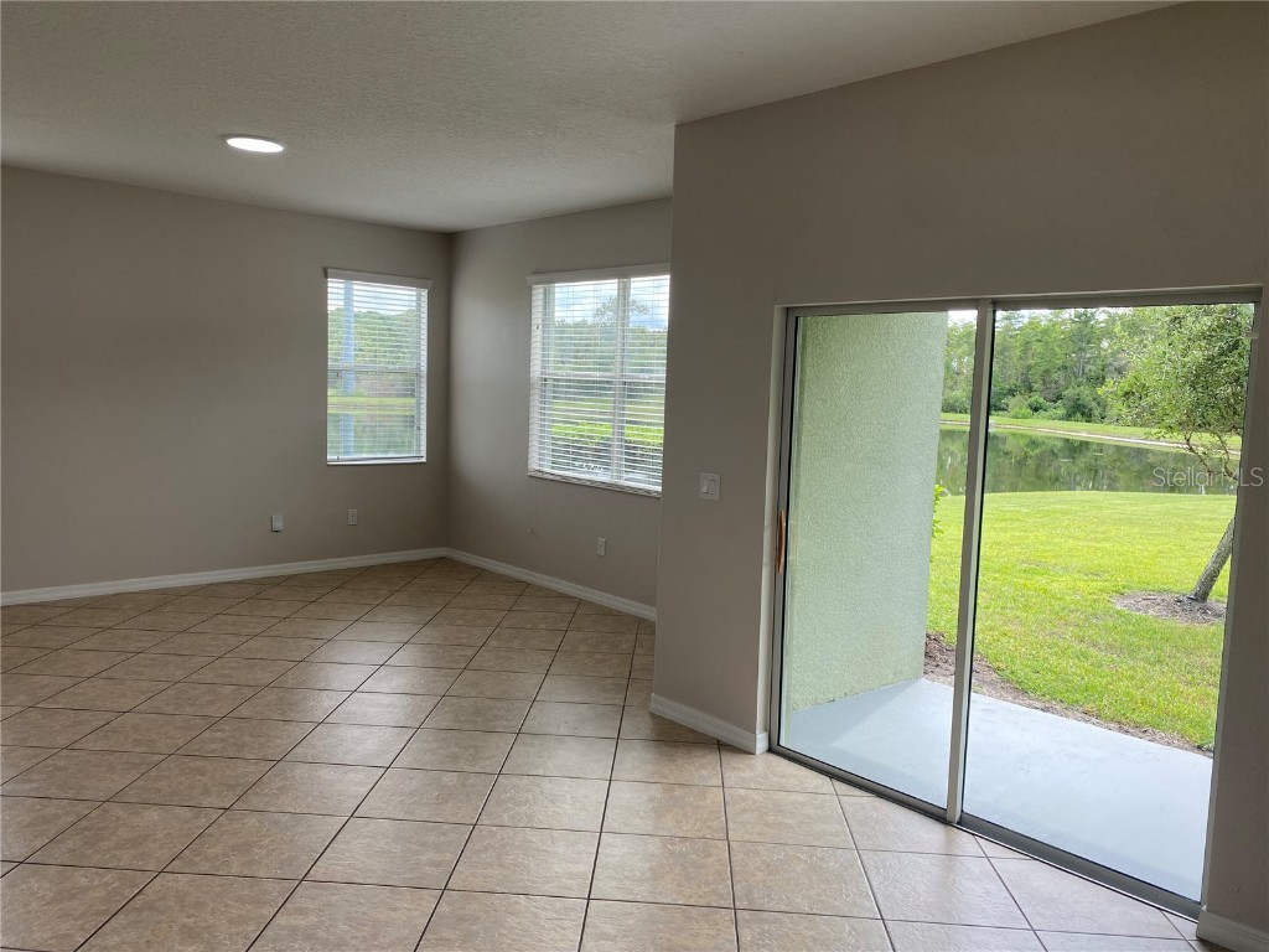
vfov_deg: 53.1
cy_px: 476
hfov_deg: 67.3
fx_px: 953
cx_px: 634
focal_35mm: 26
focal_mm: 4.25
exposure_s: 1/259
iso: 32
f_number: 1.8
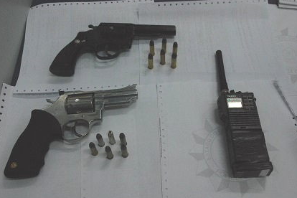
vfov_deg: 35.9
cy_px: 100
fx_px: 305
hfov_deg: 51.9
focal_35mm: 37
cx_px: 148
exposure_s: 1/125
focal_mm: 24
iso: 1600
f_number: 5.6
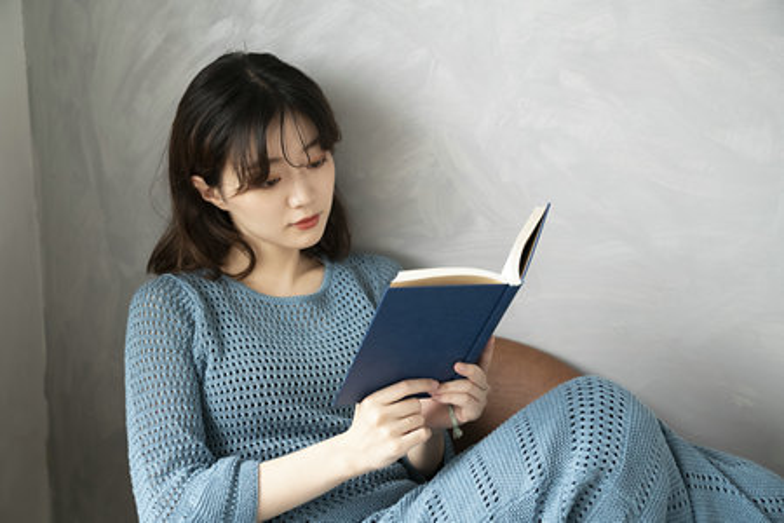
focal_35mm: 46
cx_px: 392
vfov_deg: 29.2
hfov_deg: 42.7
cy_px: 262
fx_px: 1002
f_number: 3.5
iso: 1000
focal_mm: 46
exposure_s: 1/250
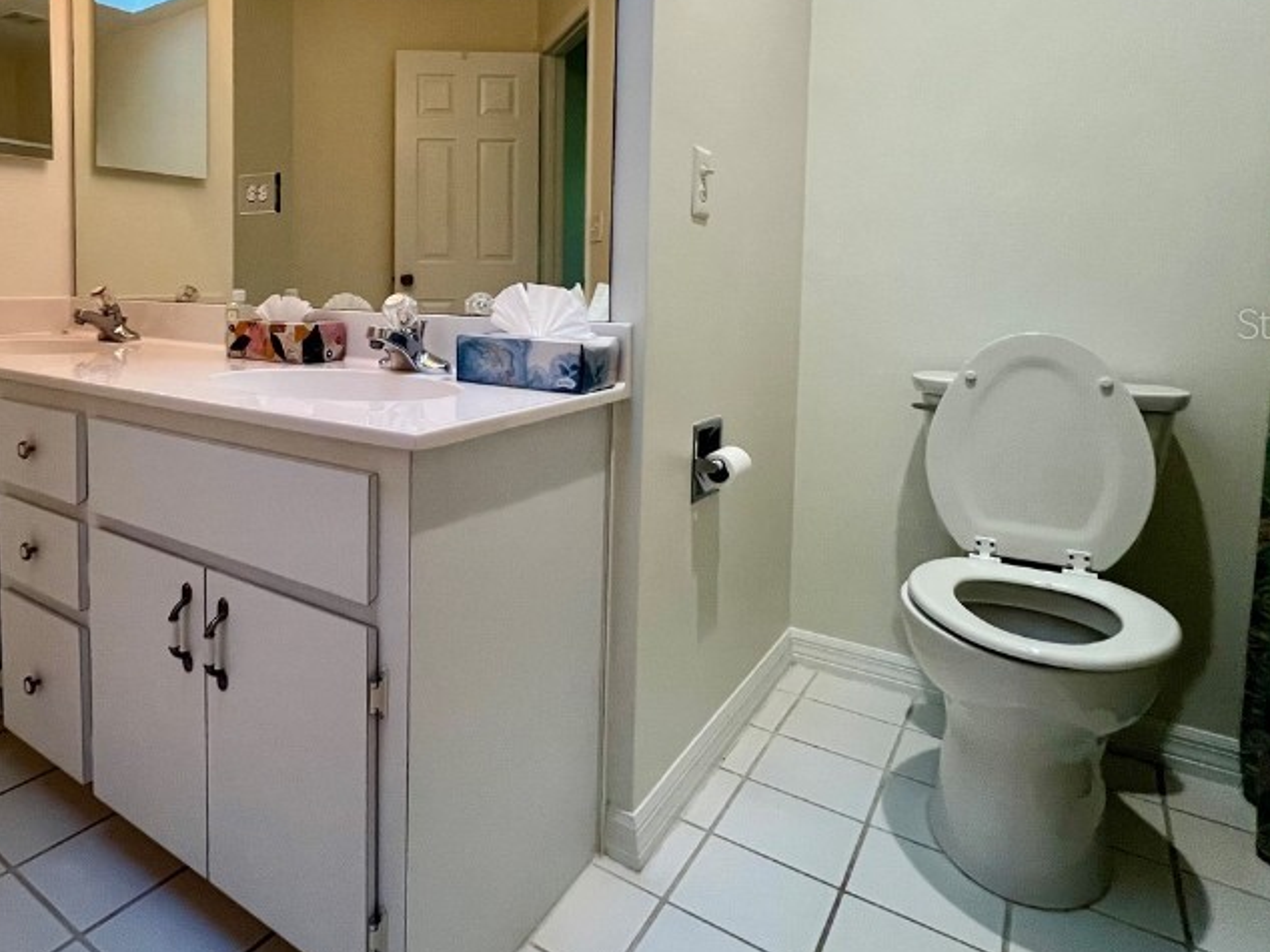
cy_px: 323
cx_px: 401
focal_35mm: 21
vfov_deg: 62.0
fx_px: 770
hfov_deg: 75.9
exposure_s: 1/120
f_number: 1.8
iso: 250
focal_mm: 1.57
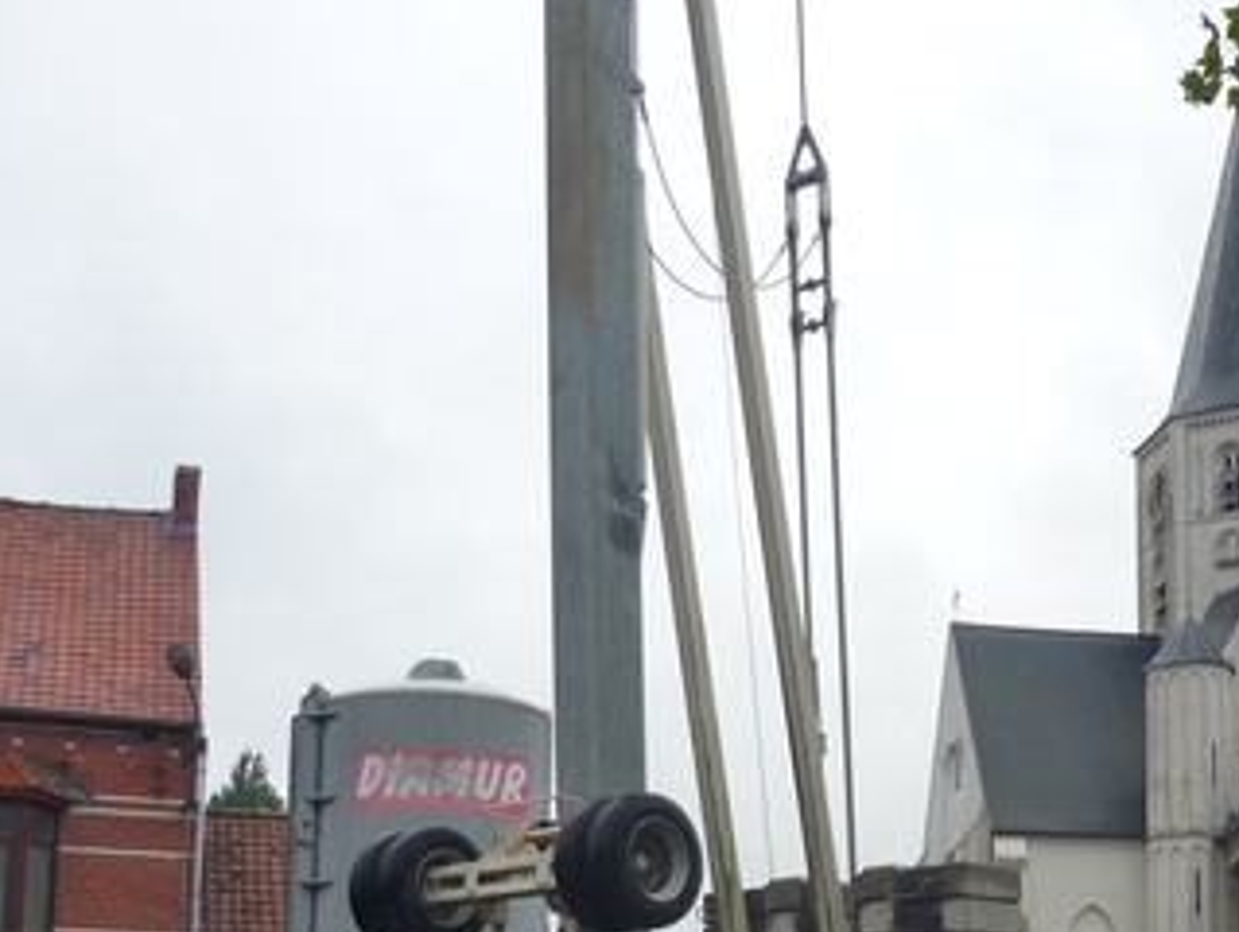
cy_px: 773
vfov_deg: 23.3
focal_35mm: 62
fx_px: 2222
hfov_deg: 30.1
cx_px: 1064
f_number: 8
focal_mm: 5.5
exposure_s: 1/200
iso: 100
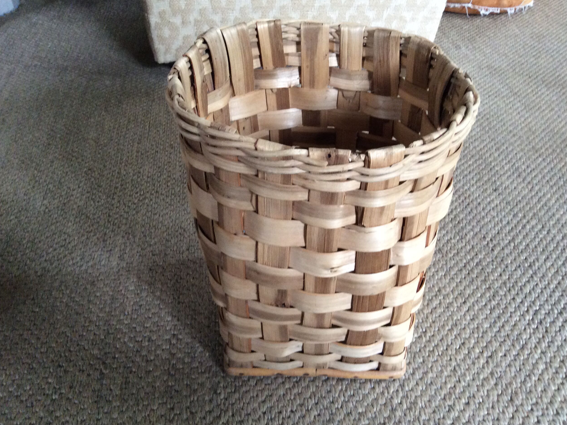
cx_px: 287
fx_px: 540
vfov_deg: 42.9
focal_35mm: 33
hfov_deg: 55.4
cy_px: 211
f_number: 2.4
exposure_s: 1/25
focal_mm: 3.3
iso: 200
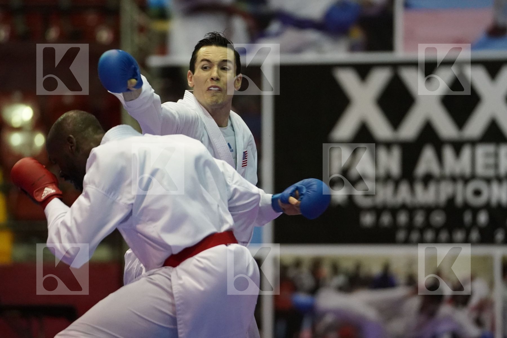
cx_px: 254
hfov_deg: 7.5
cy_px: 169
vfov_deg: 5.0
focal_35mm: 276
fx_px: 3887
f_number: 2.8
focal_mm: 184
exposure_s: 1/800
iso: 6400
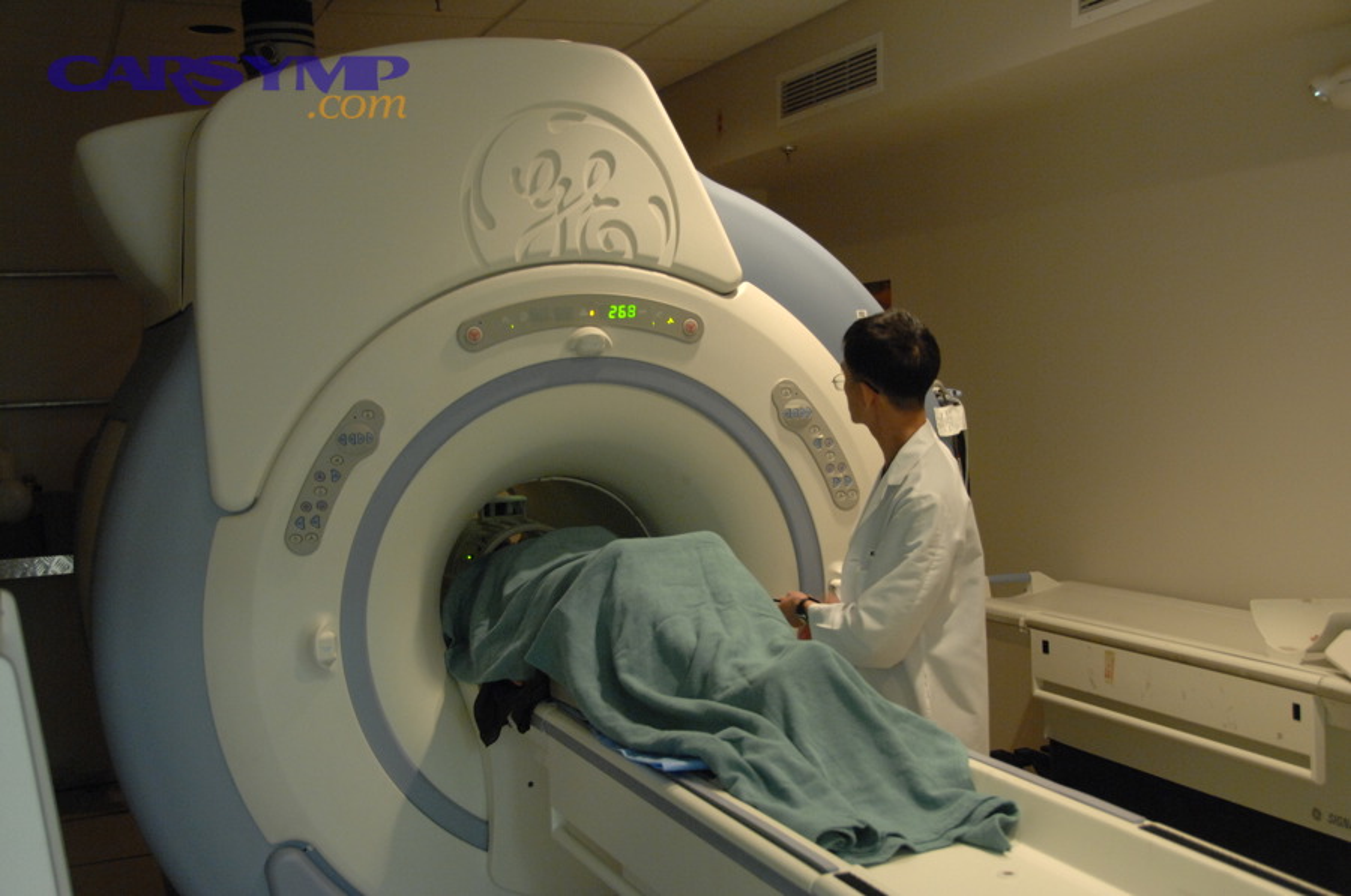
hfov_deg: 46.5
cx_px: 676
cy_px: 448
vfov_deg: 31.8
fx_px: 1574
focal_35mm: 42
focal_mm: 28
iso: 800
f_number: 4
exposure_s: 1/15
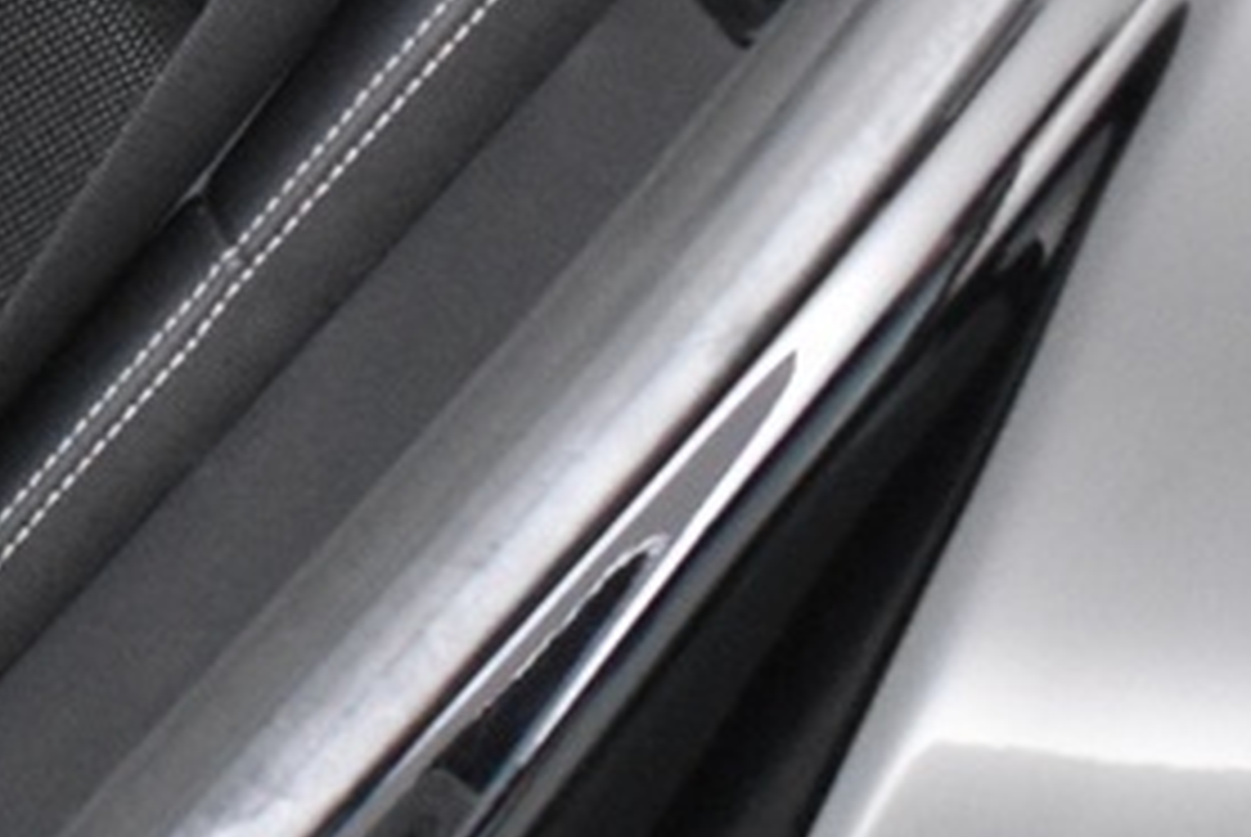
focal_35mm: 157
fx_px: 5461
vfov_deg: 8.8
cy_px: 396
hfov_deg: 11.5
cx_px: -1429
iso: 3200
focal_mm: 18
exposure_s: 1/25
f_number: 3.5
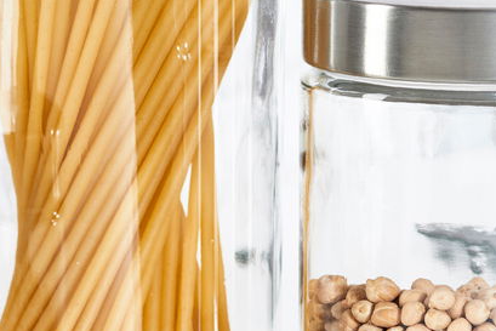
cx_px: 154
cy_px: 151
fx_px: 4851
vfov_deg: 3.9
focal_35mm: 352
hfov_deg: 5.9
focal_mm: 90
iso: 100
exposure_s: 1/125
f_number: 5.6
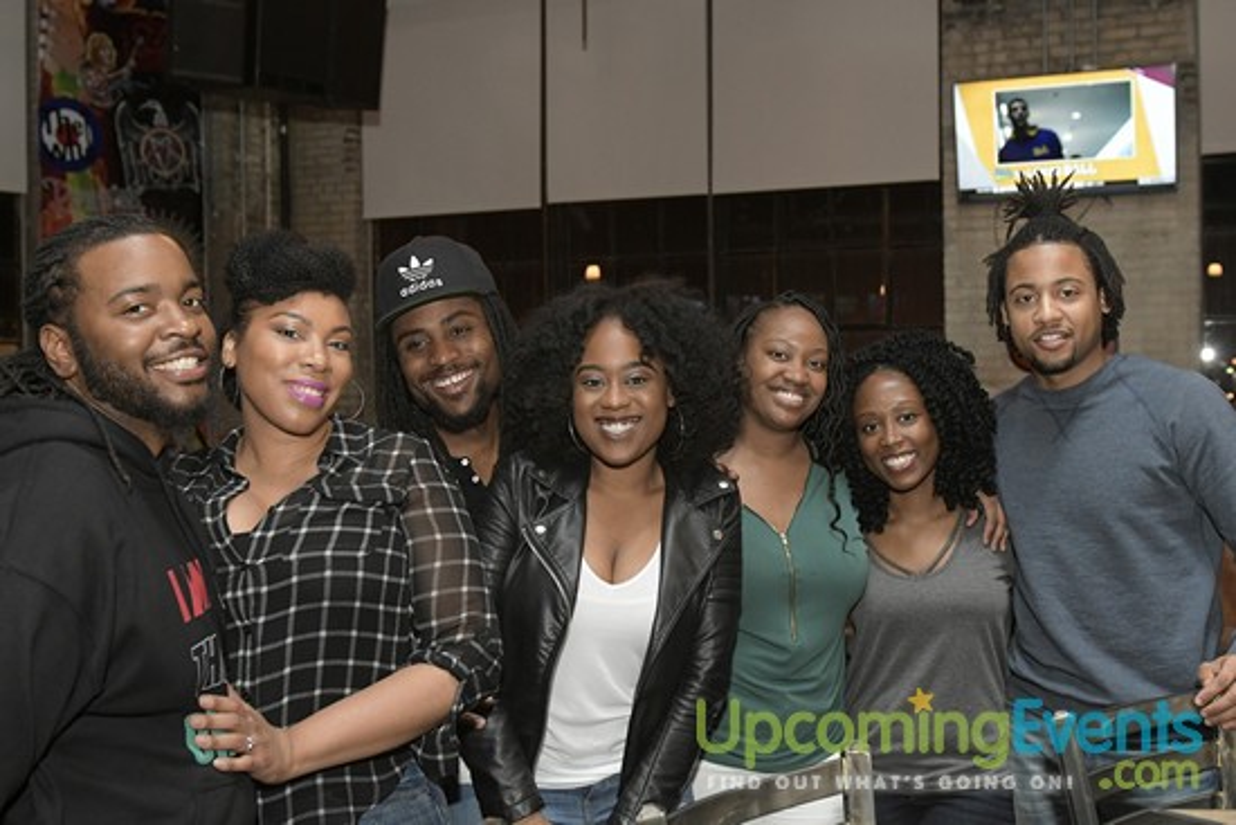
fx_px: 1442
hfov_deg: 46.4
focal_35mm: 42
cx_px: 618
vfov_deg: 31.9
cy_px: 412
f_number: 4
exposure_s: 1/100
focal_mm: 28
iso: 2000
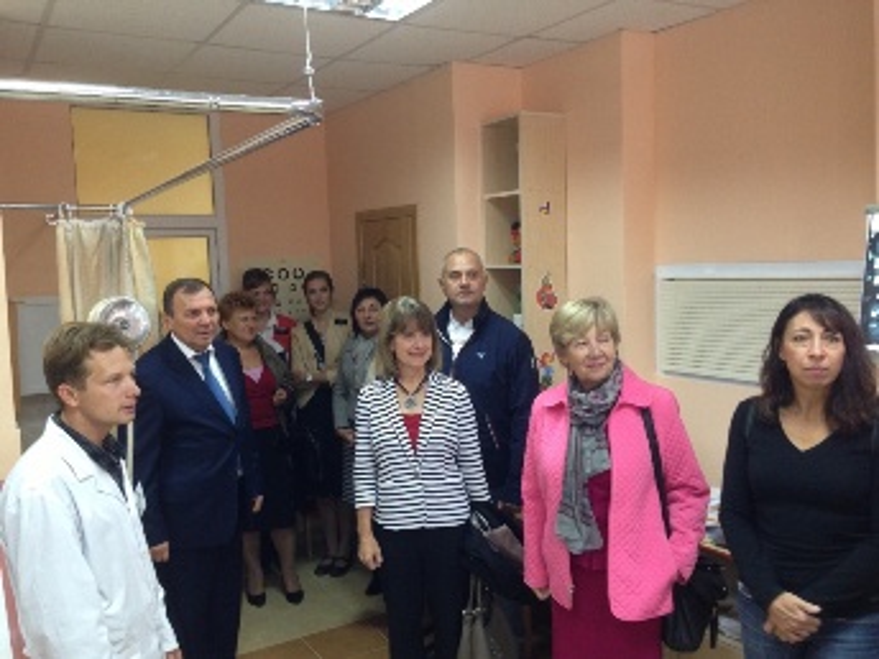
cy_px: 330
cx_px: 440
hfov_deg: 55.4
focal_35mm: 33
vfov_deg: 42.9
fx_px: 838
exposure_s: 1/20
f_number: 2.4
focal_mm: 4.13
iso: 125
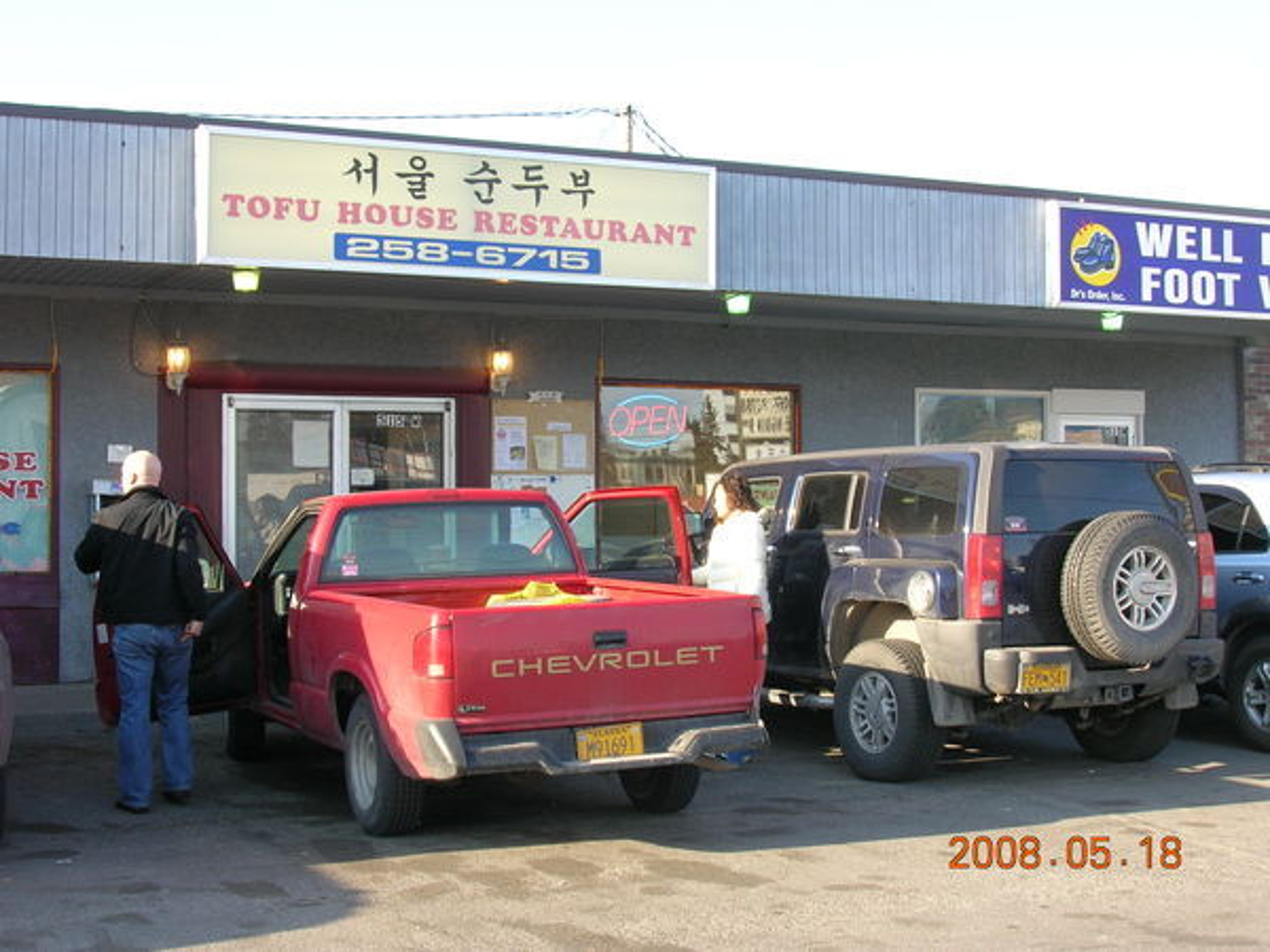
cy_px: 476
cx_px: 635
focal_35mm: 50
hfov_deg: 38.2
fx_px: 1834
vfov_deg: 29.1
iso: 50
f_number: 5.6
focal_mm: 8.4
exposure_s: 1/55.6
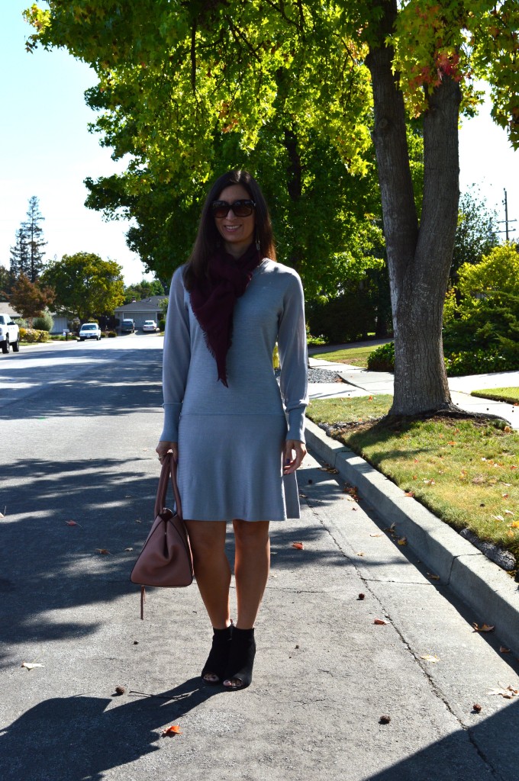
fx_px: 1138
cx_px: 260
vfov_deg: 37.9
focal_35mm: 52
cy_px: 390
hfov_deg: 25.7
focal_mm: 35
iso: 320
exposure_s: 1/500
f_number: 11
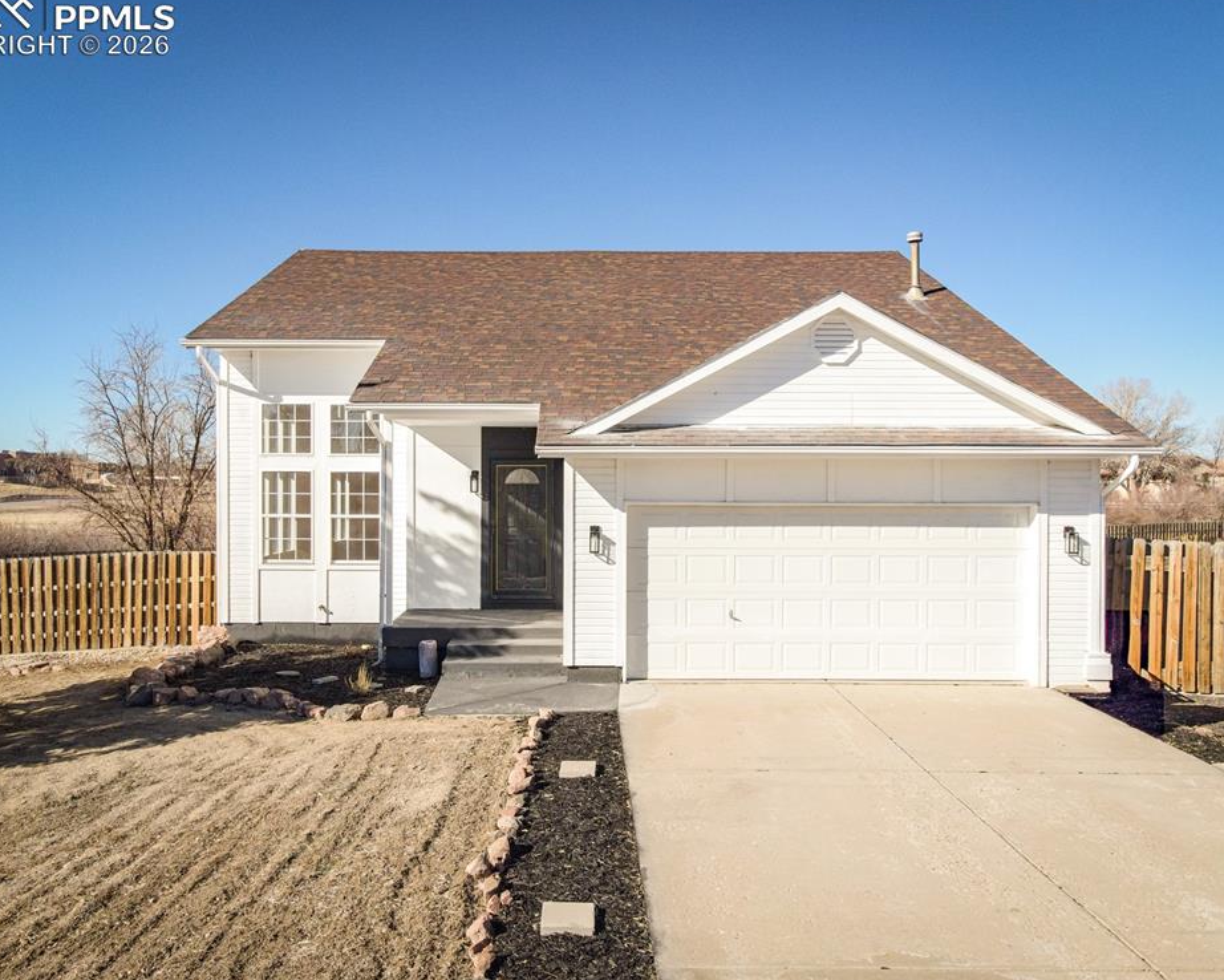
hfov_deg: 66.0
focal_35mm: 26
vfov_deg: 54.9
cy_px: 491
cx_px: 588
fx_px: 942
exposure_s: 1/1000
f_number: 2.8
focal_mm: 4.5
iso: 110
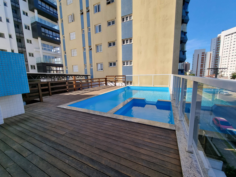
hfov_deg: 106.2
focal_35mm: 13
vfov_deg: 89.9
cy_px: 88
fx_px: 89
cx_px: 118
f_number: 2.2
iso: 50
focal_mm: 2.2
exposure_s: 1/1010
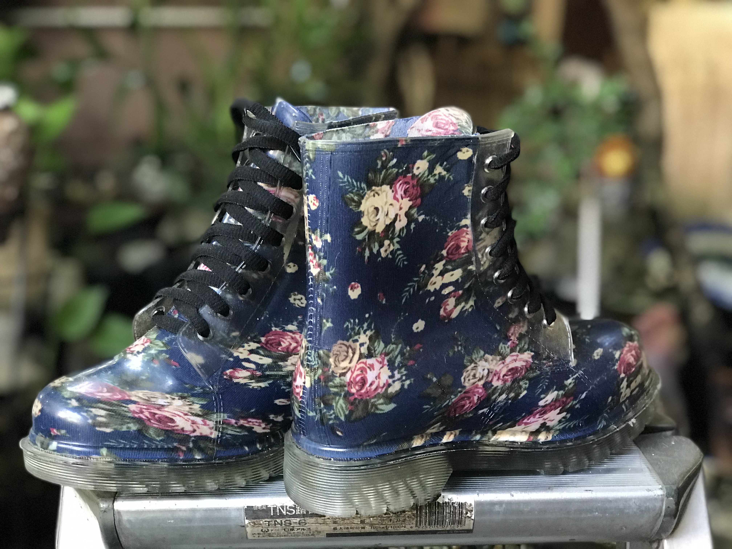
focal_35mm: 57
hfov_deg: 33.8
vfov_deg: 25.7
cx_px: 366
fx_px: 1205
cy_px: 274
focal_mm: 6.6
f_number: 2.8
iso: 400
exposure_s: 1/50
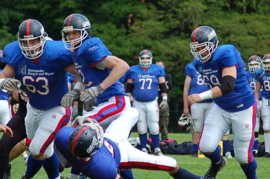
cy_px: 124
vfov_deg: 3.6
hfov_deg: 5.4
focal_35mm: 381
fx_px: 2852
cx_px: 154
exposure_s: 1/1000
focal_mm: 150
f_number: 4.5
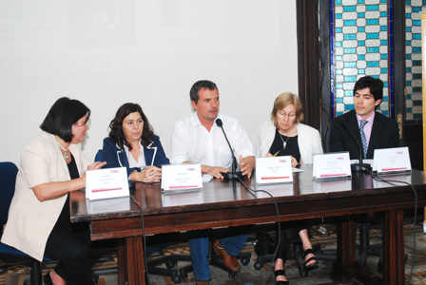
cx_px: 213
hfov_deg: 41.1
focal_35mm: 48
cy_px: 142
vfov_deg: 28.2
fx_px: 569
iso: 400
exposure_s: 1/60
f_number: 5.6
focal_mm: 32
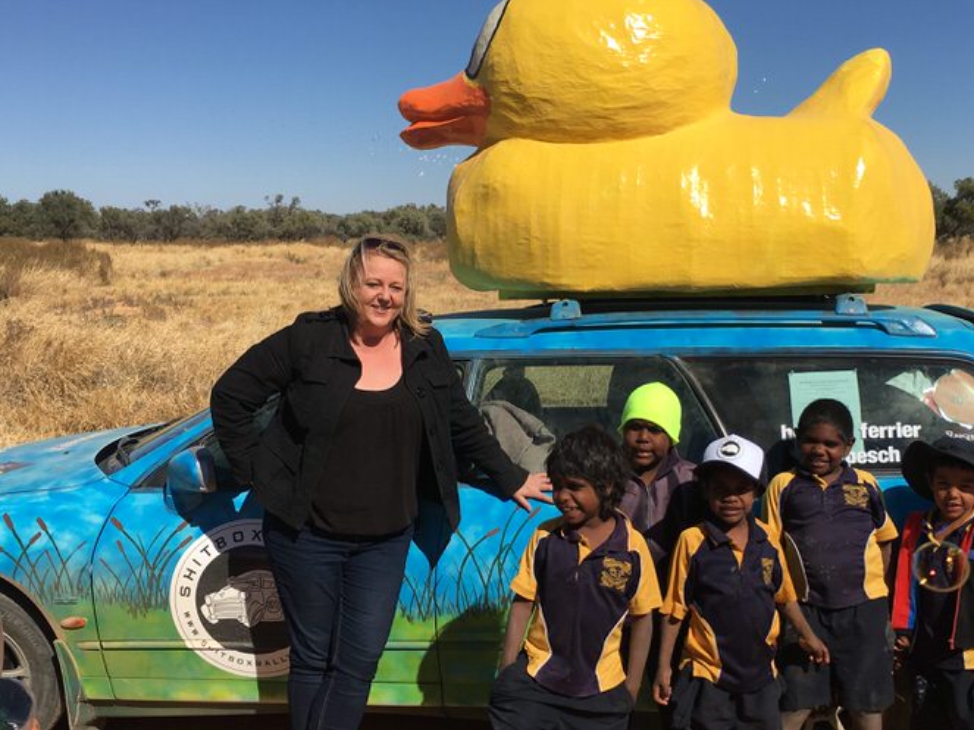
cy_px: 411
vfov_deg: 34.3
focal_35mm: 42
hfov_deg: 44.6
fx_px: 1182
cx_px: 588
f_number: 2.2
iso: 25
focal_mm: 4.15
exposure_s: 1/2653
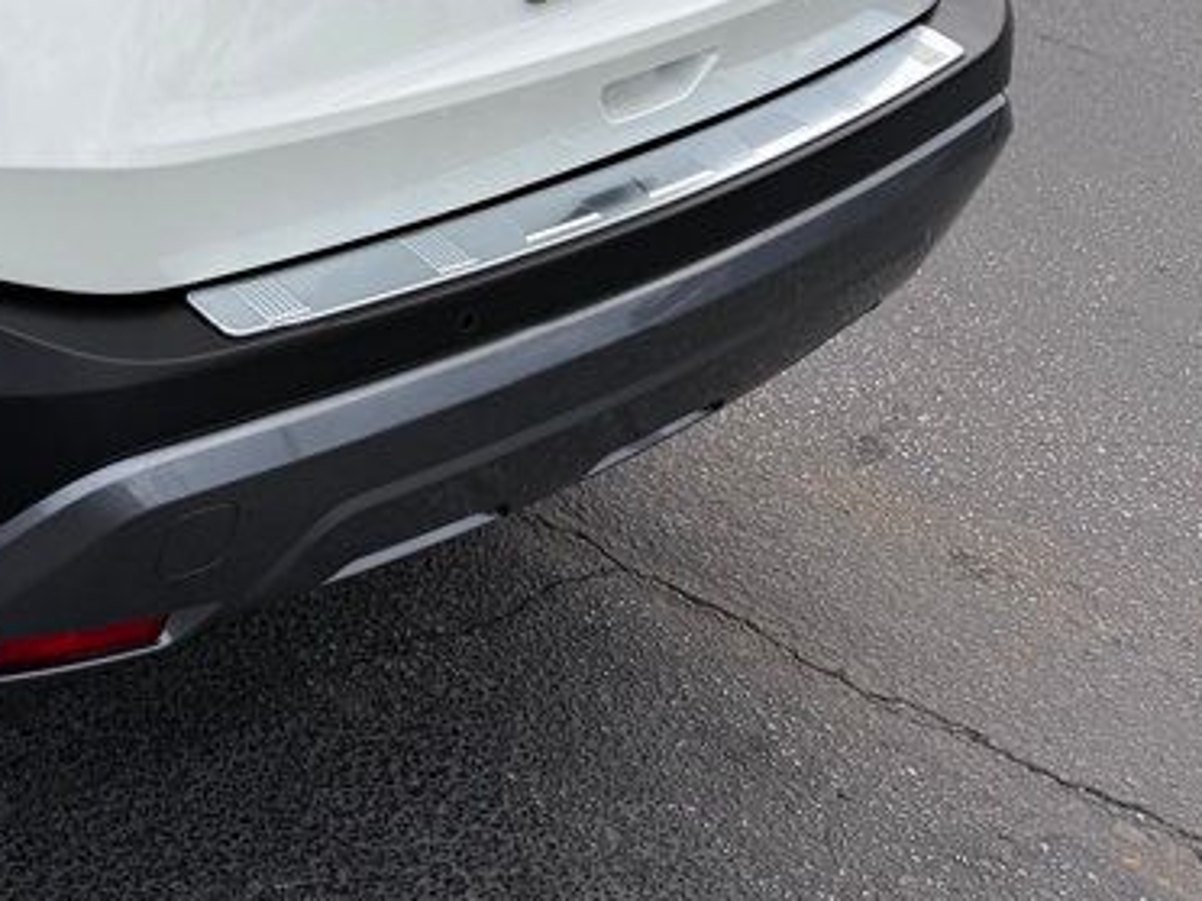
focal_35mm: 66
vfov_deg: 20.6
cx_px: -204
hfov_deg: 26.4
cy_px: -213
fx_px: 2292
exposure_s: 1/1106
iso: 80
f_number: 1.78
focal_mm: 6.76
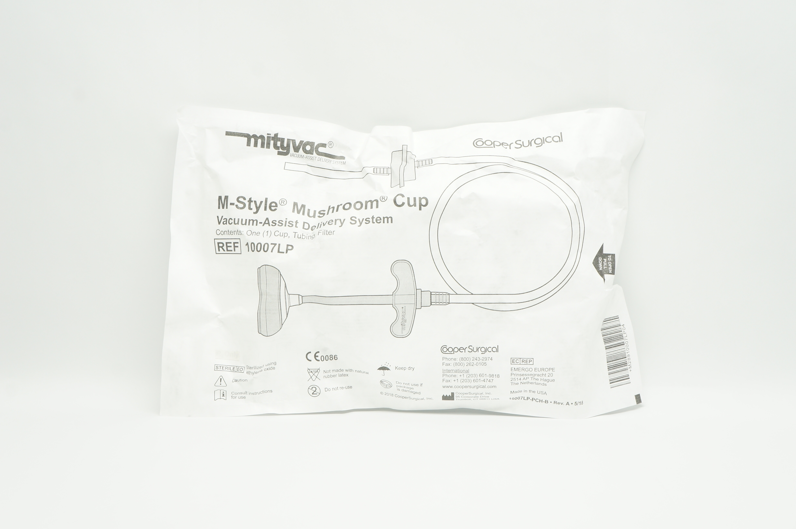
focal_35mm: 45
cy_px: 264
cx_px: 398
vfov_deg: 29.8
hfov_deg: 43.6
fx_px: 994
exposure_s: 1/25
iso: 400
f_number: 9
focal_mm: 30
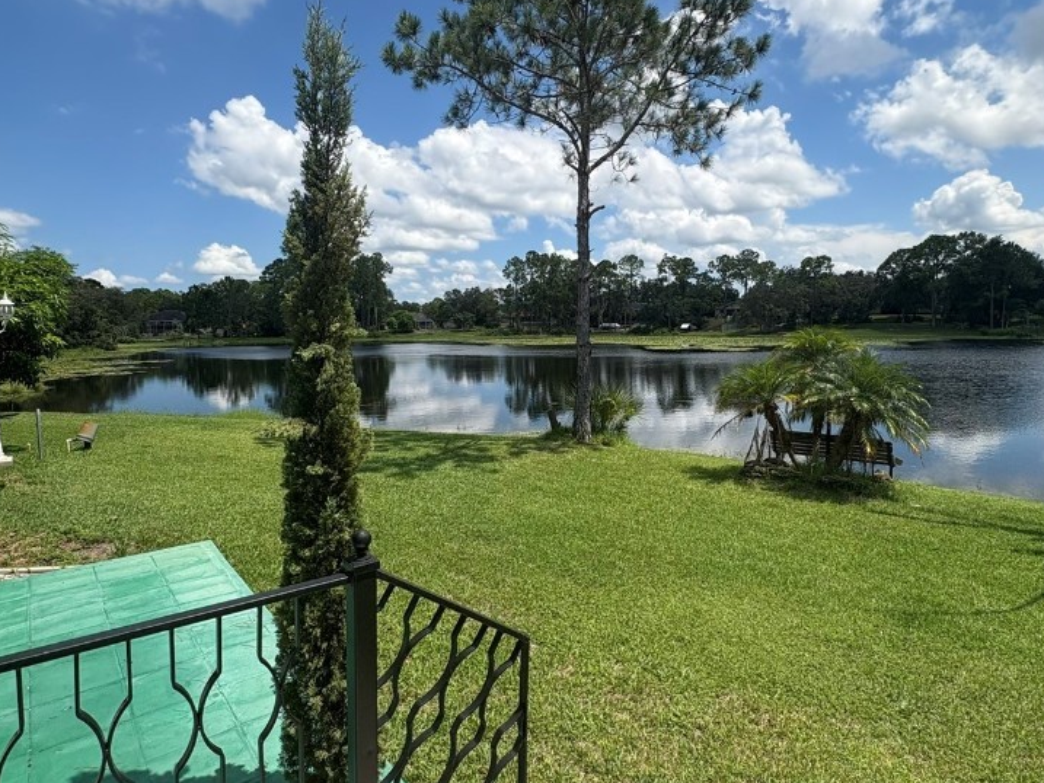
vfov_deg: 65.9
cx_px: 505
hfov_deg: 81.7
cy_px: 368
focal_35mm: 20
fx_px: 603
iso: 50
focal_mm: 2.22
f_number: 2.2
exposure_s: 1/2494
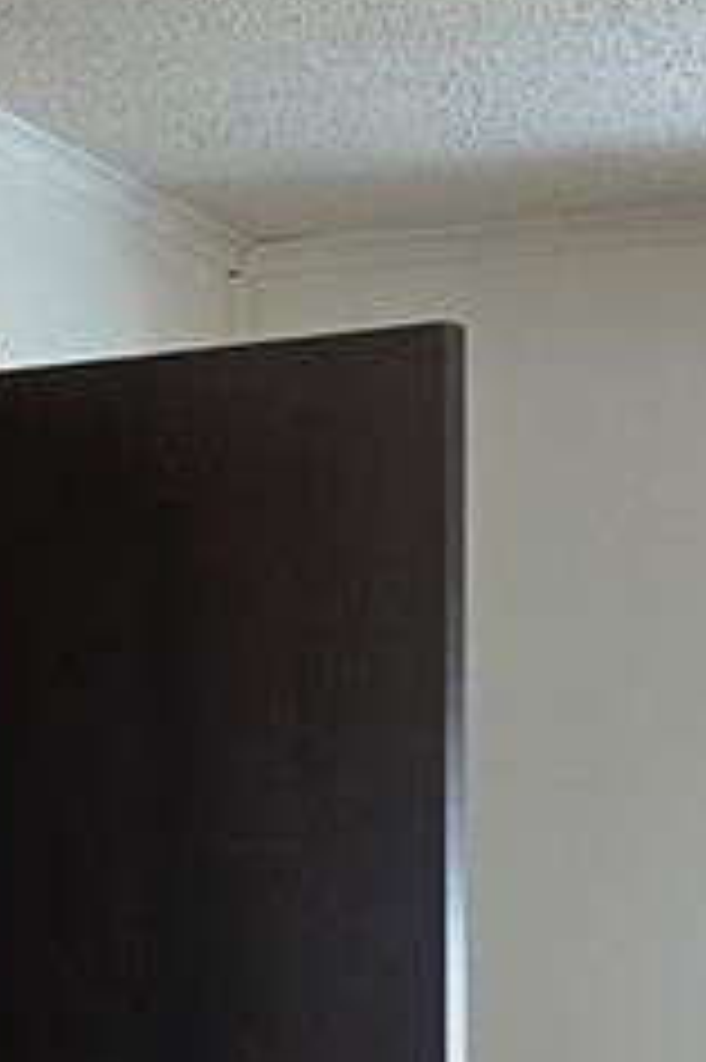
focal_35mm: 127
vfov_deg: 14.8
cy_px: 1696
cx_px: 454
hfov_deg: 10.8
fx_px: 3741
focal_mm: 6.86
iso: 200
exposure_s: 1/120
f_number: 1.78
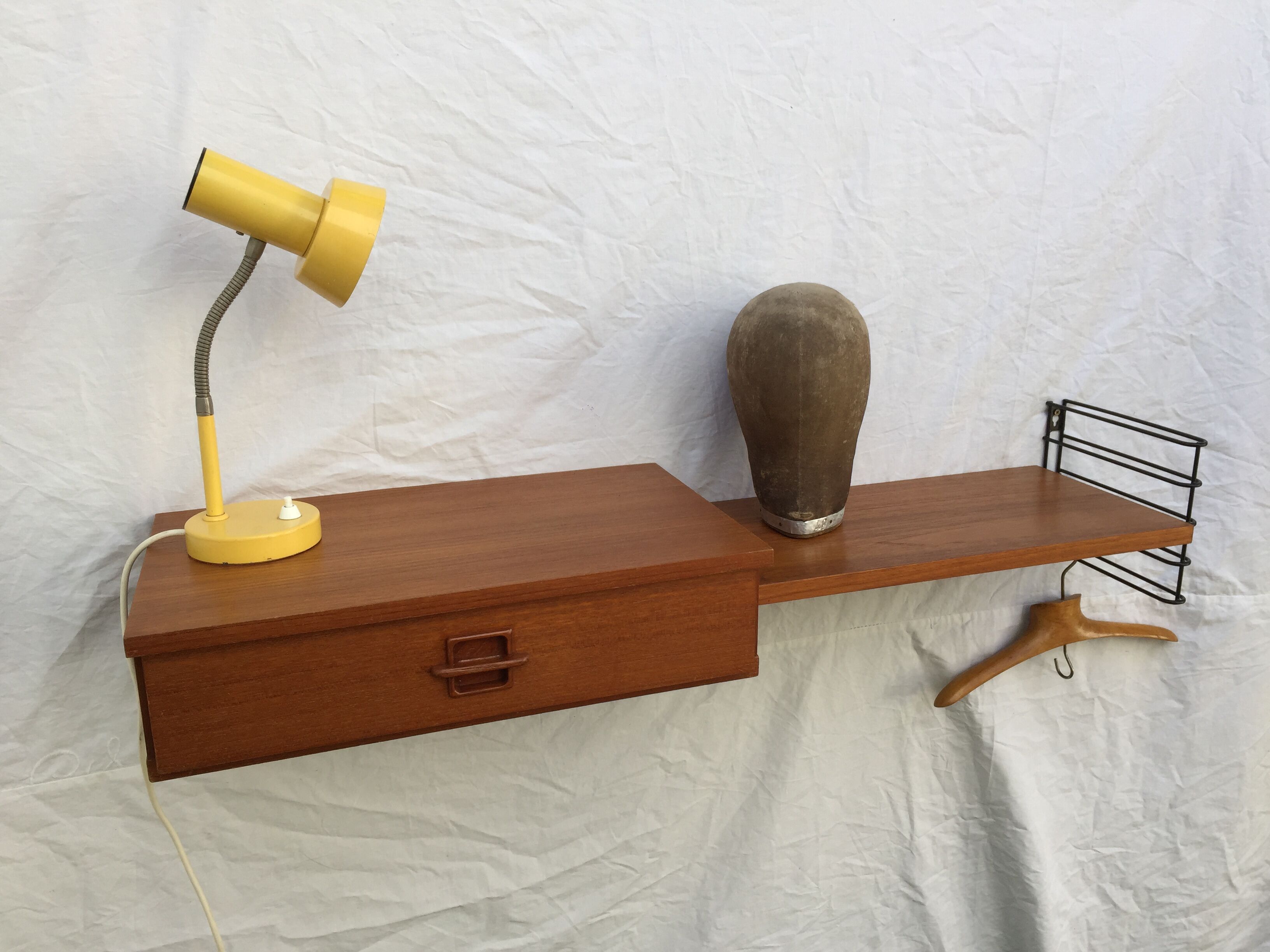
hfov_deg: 61.7
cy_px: 476
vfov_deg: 48.2
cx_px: 635
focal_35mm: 29
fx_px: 1064
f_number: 2.2
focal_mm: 4.15
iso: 32
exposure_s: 1/434
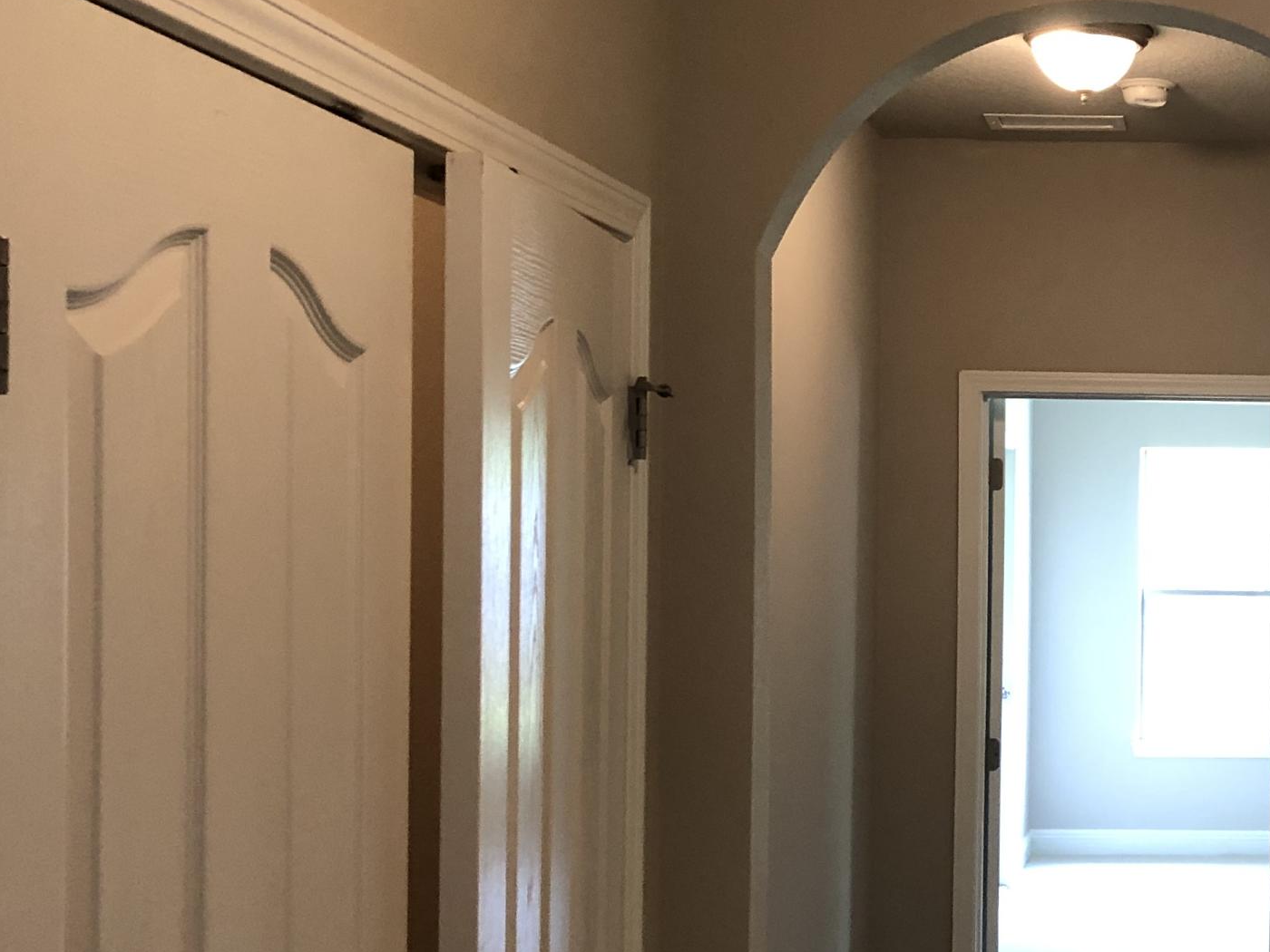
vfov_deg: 24.4
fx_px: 2201
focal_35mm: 60
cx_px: 1257
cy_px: 575
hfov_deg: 30.1
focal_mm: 4
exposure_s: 1/15
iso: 64
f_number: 1.8
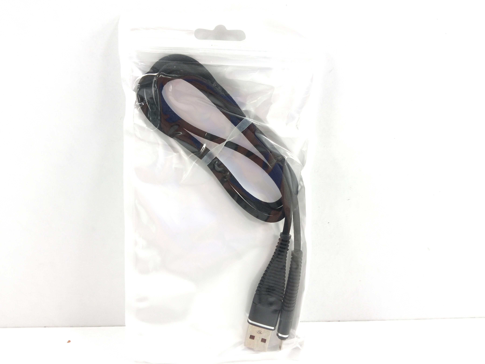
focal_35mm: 27
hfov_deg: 65.3
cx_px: 242
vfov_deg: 51.4
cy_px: 182
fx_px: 378
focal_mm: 3.79
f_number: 2.2
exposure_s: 1/100
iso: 139
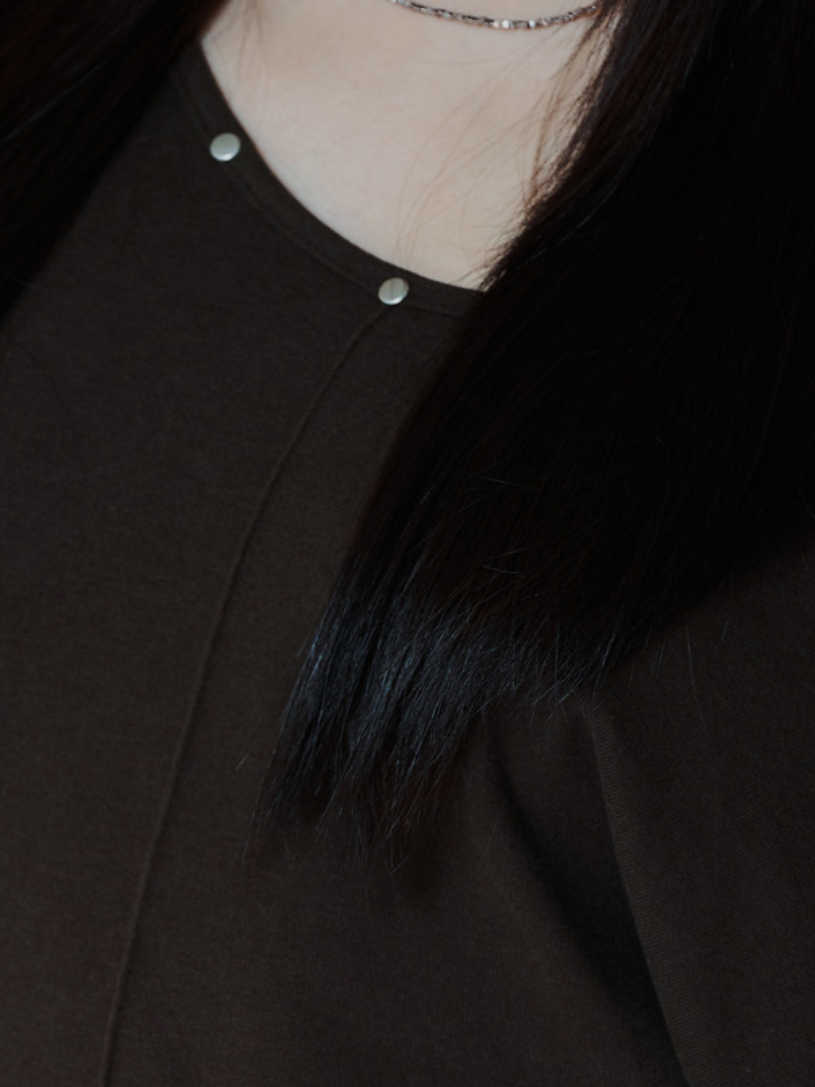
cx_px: 300
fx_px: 13035
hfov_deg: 3.6
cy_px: 1283
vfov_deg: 4.8
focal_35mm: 415
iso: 400
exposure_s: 1/200
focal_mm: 145
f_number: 5.6
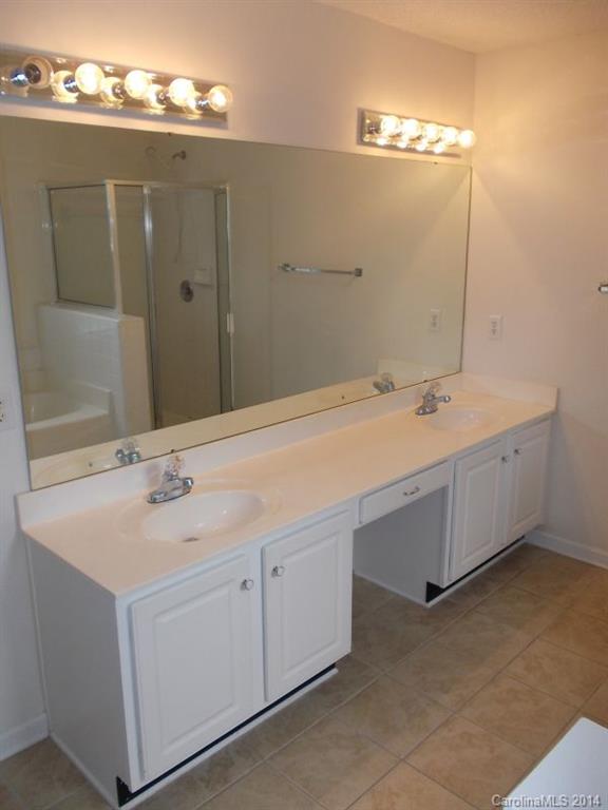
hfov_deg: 49.7
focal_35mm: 28
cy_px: 405
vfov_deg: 63.4
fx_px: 656
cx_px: 304
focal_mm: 4
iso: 80
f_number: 2.7
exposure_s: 1/80
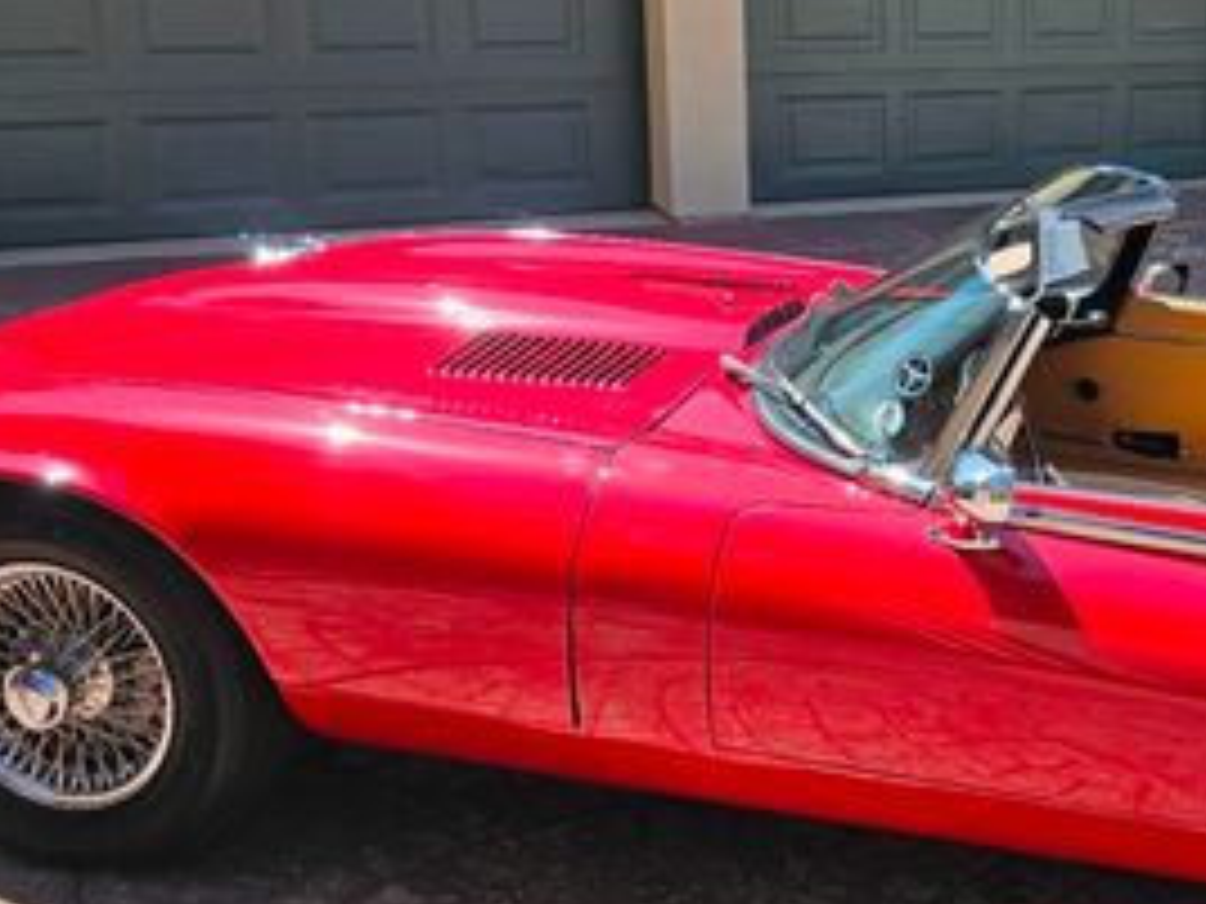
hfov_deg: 32.8
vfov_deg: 26.5
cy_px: 342
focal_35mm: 55
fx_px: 1916
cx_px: 1134
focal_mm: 6.3
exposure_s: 1/541
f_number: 1.7
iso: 16
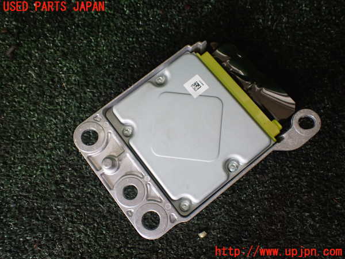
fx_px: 299
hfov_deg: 60.0
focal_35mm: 30
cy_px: 130
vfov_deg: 46.8
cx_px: 172
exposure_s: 1/125
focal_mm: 5.4
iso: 500
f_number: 2.3
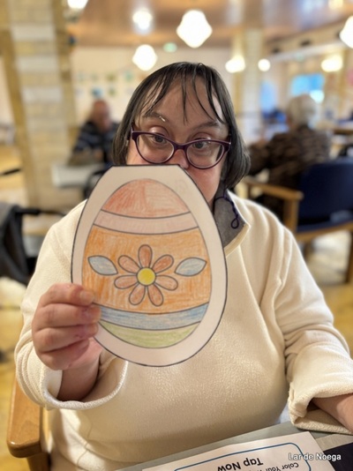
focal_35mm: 26
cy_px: 236
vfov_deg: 67.3
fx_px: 354
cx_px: 176
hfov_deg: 53.0
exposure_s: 1/50
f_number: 1.6
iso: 160
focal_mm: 5.96
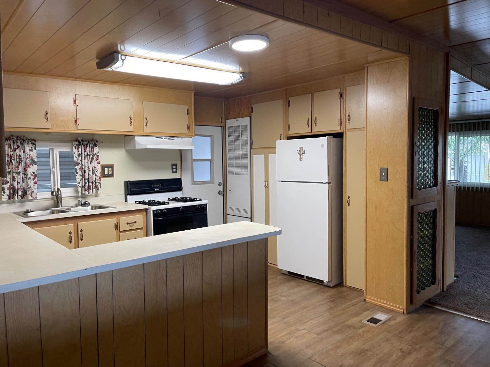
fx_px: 354
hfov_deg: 69.4
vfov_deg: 54.9
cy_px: 184
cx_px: 245
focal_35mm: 25
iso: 125
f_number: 1.6
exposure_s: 1/60
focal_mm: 5.1
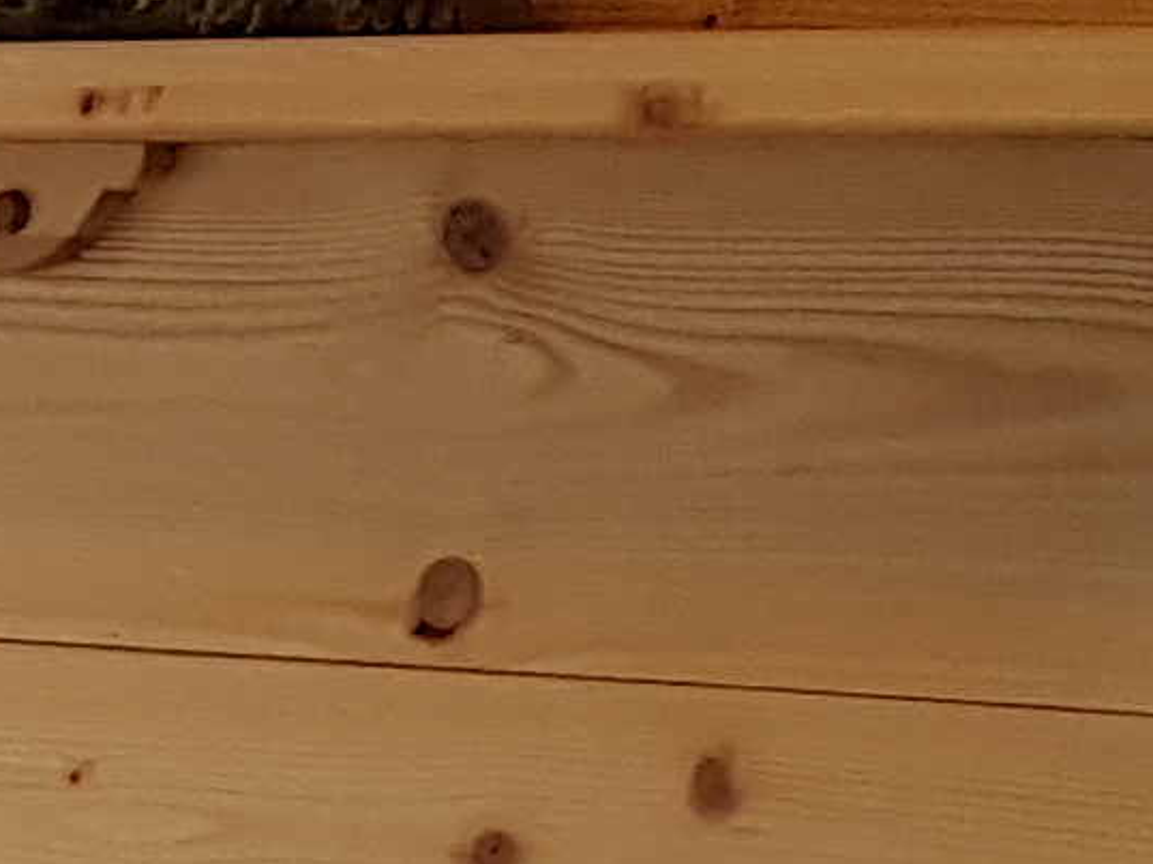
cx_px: -1676
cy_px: 1149
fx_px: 6492
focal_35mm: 195
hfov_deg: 9.1
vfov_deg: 7.5
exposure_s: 1/50
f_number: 1.7
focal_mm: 4.2
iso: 125
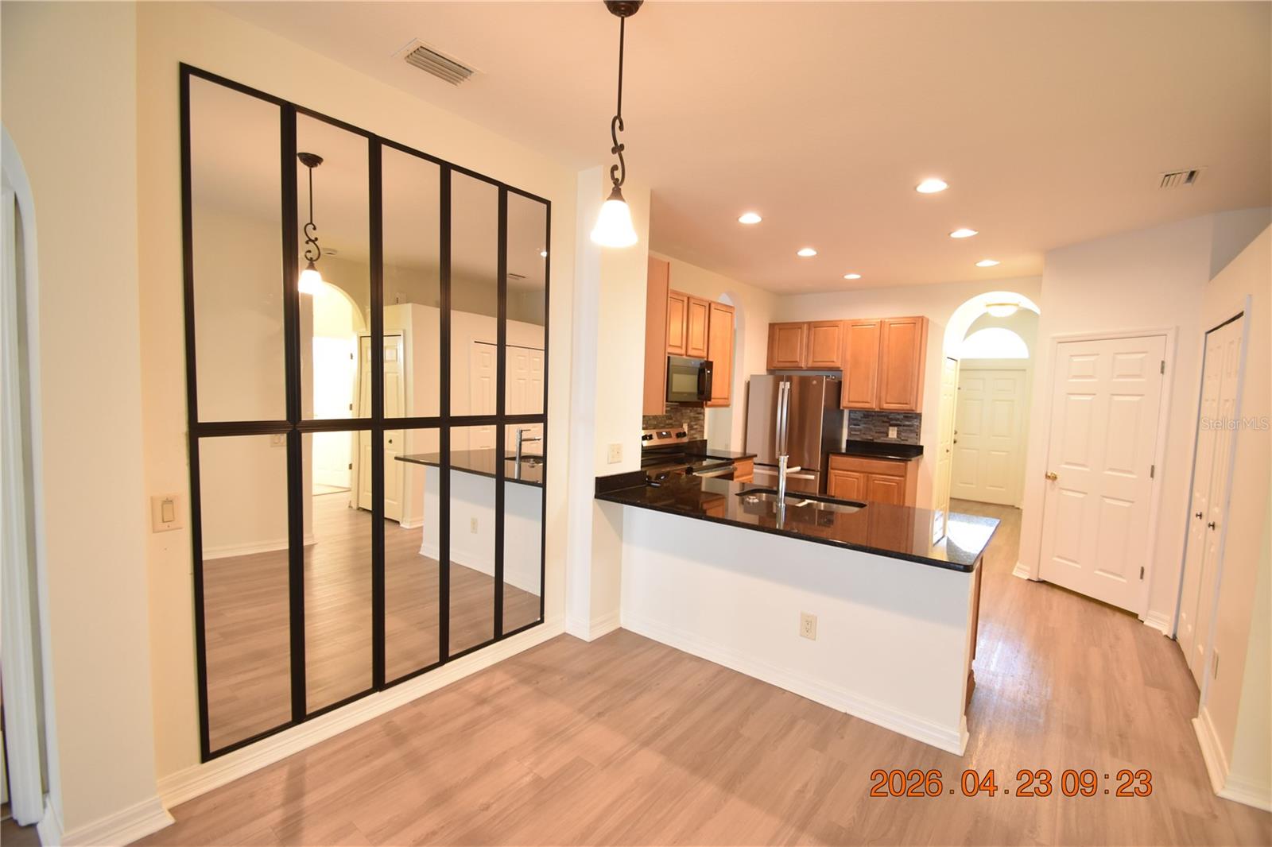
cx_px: 636
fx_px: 530
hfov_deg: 100.4
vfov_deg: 77.3
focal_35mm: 15
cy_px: 424
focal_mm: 10
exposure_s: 1/20
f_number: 3.5
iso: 800
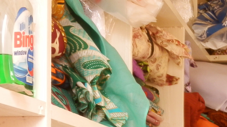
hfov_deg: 15.4
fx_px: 776
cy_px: 180
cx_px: 334
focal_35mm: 129
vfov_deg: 9.2
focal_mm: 6.7
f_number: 3.9
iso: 125
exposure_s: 1/40
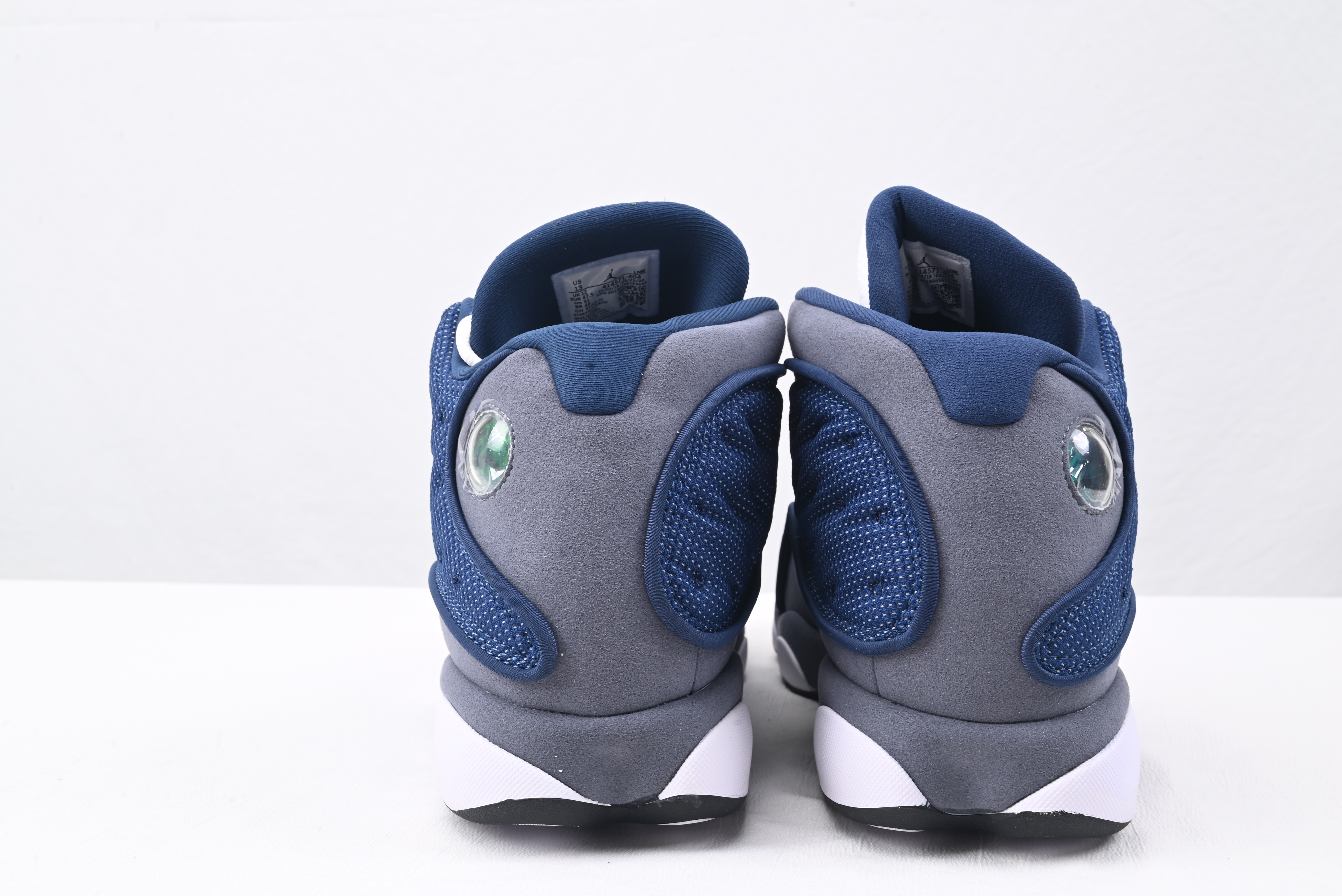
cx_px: 671
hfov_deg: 48.4
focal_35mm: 40
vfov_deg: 33.4
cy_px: 448
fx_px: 1492
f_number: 16
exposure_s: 1/2
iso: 100
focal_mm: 40
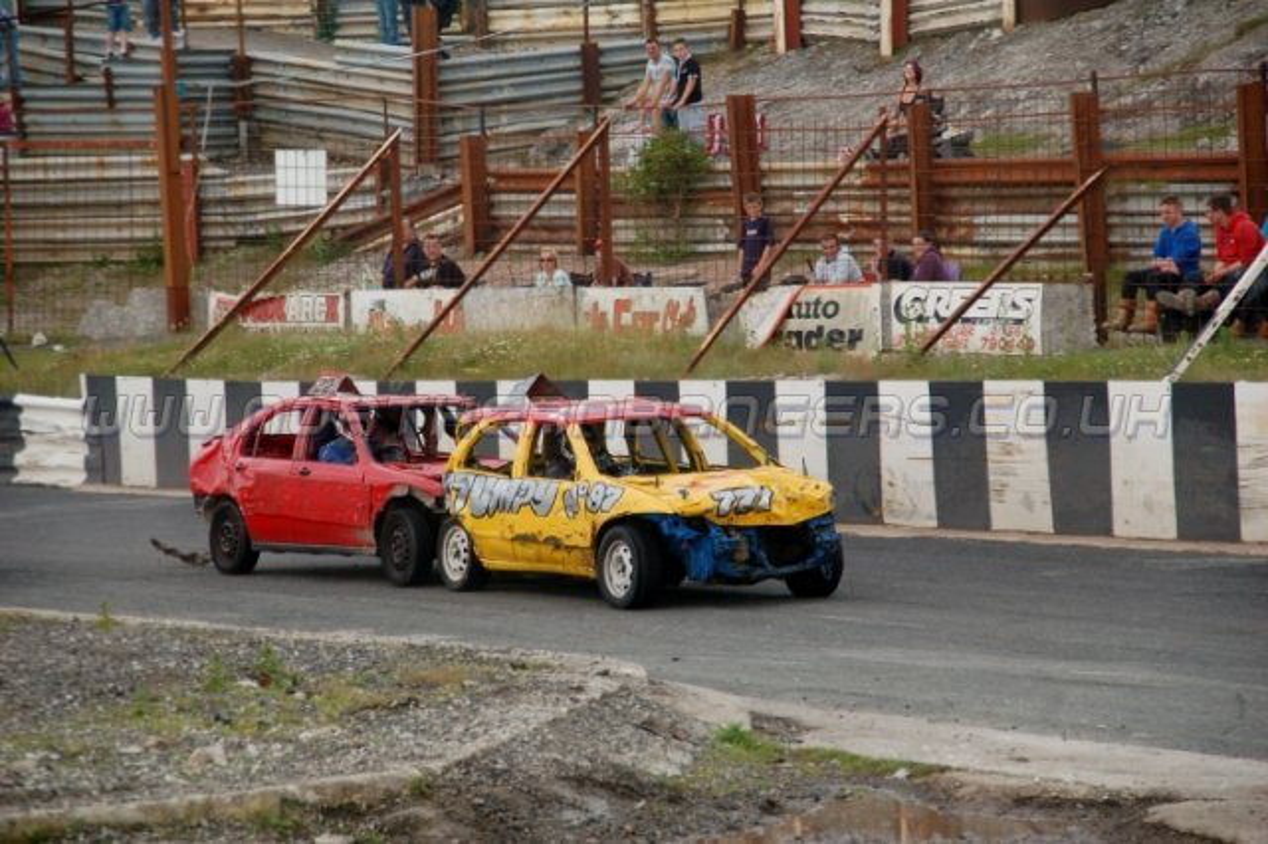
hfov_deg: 14.4
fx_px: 5016
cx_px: 634
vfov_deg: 9.6
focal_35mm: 142
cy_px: 422
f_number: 5.6
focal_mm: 95
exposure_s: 1/500
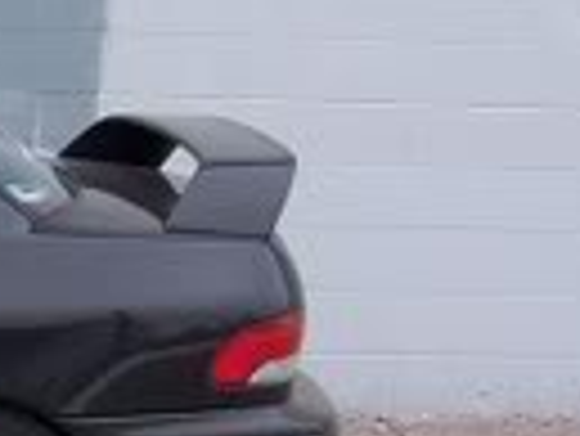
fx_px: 3002
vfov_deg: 8.3
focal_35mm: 179
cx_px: -647
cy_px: 306
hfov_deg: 10.1
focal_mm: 5.85
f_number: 5
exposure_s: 1/40
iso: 64
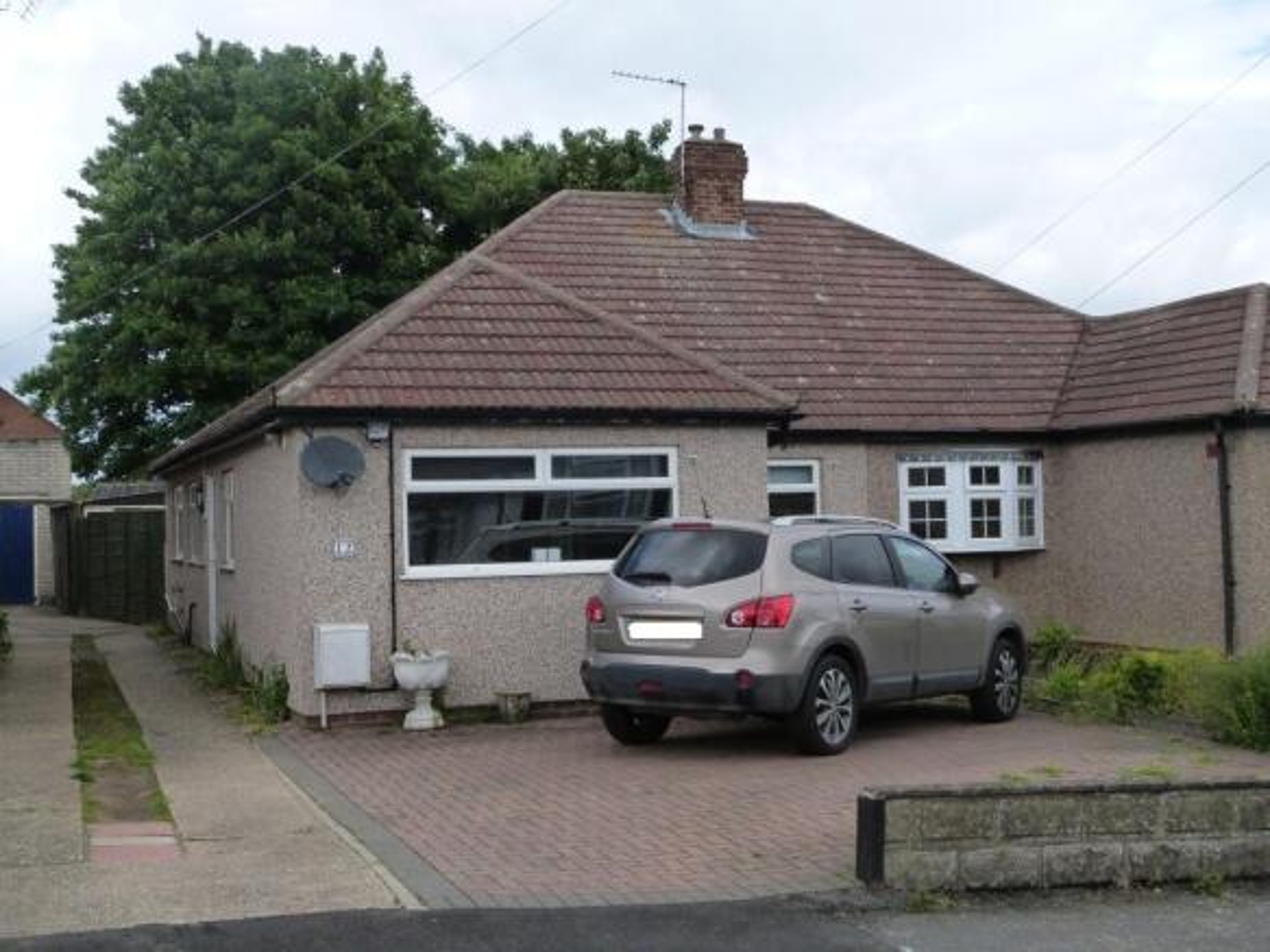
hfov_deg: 43.0
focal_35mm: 44
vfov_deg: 32.9
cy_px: 476
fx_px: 1614
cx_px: 635
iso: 160
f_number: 5.6
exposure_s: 1/250
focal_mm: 7.9
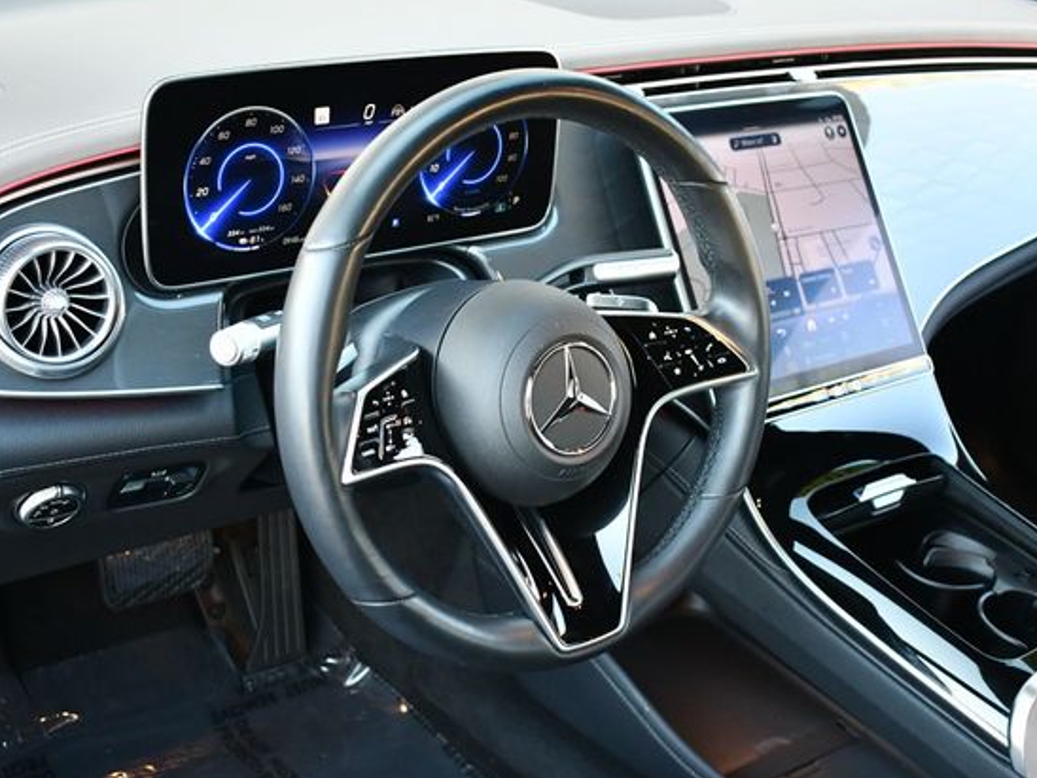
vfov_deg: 27.0
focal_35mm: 54
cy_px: 388
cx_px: 528
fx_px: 1618
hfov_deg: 35.5
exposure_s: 1/125
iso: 1100
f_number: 3.8
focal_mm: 24
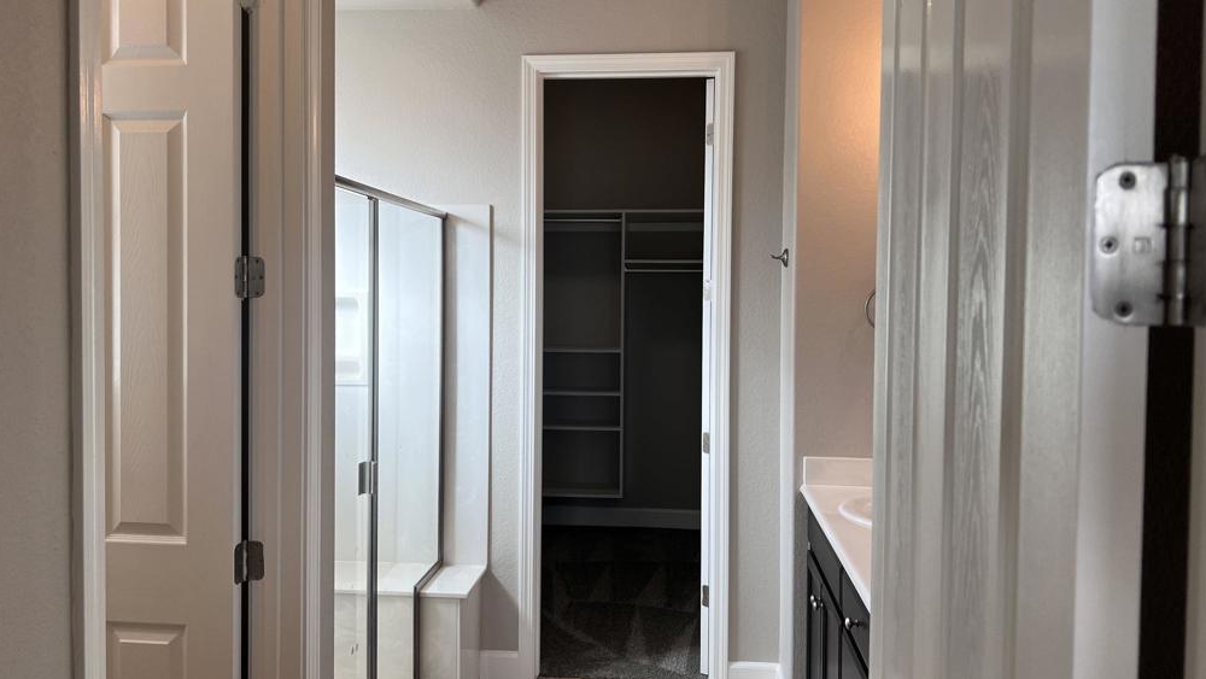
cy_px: 328
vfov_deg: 40.2
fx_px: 928
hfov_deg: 66.1
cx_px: 595
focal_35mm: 29
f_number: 1.5
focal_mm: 5.7
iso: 64
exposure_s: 1/161
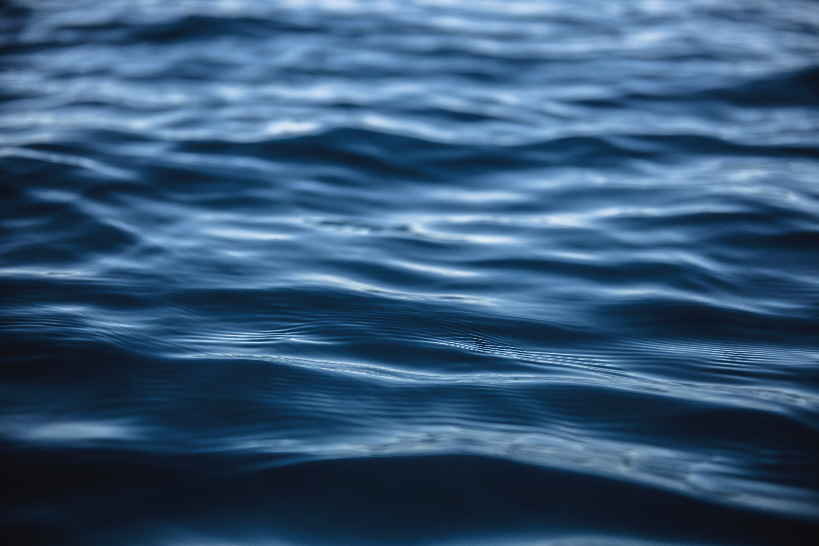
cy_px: 273
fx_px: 1183
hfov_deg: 38.2
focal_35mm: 52
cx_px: 410
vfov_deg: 26.0
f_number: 3.2
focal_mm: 52
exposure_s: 1/1000
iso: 100
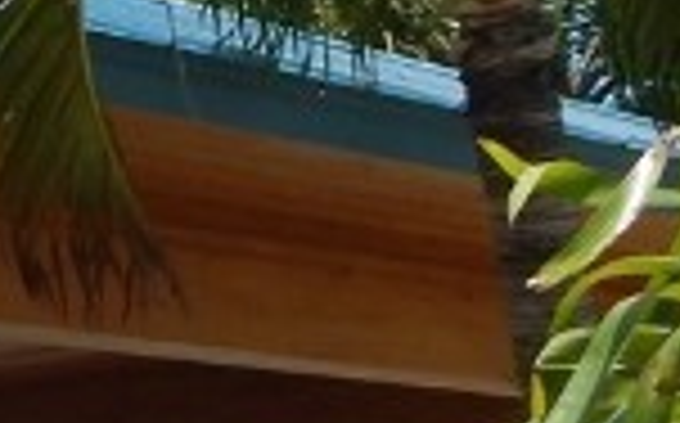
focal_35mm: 158
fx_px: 2925
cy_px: 266
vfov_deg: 8.3
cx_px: -1112
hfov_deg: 10.7
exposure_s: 1/500
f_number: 6
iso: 125
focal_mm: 4
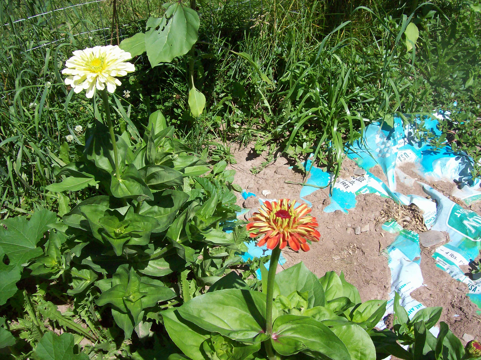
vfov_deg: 39.6
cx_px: 240
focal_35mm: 36
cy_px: 180
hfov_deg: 51.4
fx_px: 500
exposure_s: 1/591
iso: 80
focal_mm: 6
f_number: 4.8
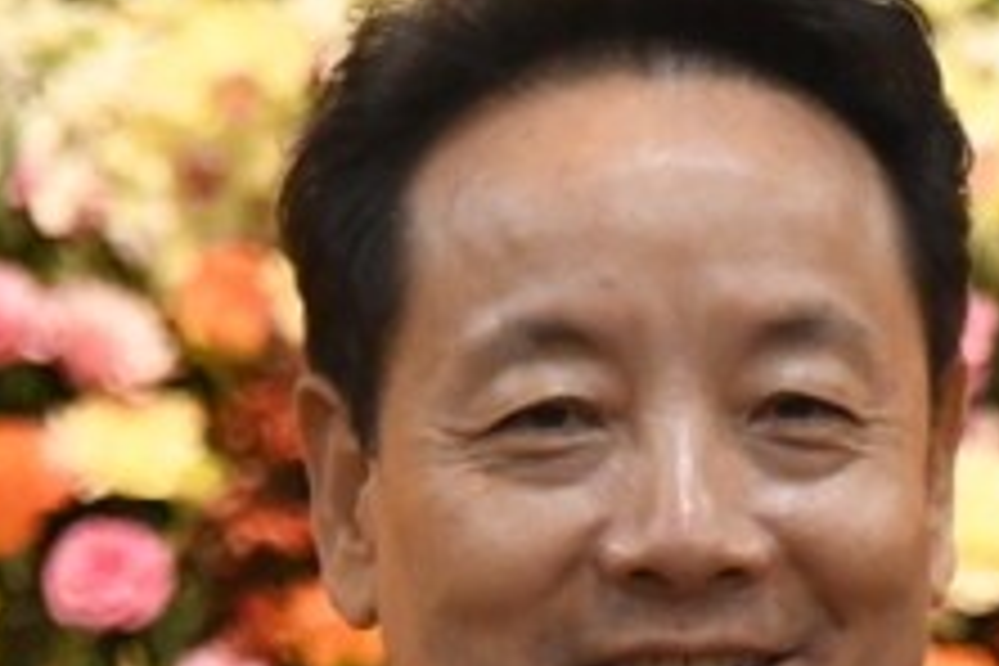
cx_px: 778
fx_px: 30384
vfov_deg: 1.3
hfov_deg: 1.9
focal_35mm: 1095
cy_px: 1123
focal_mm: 190
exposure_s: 1/100
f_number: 5.6
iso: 5000
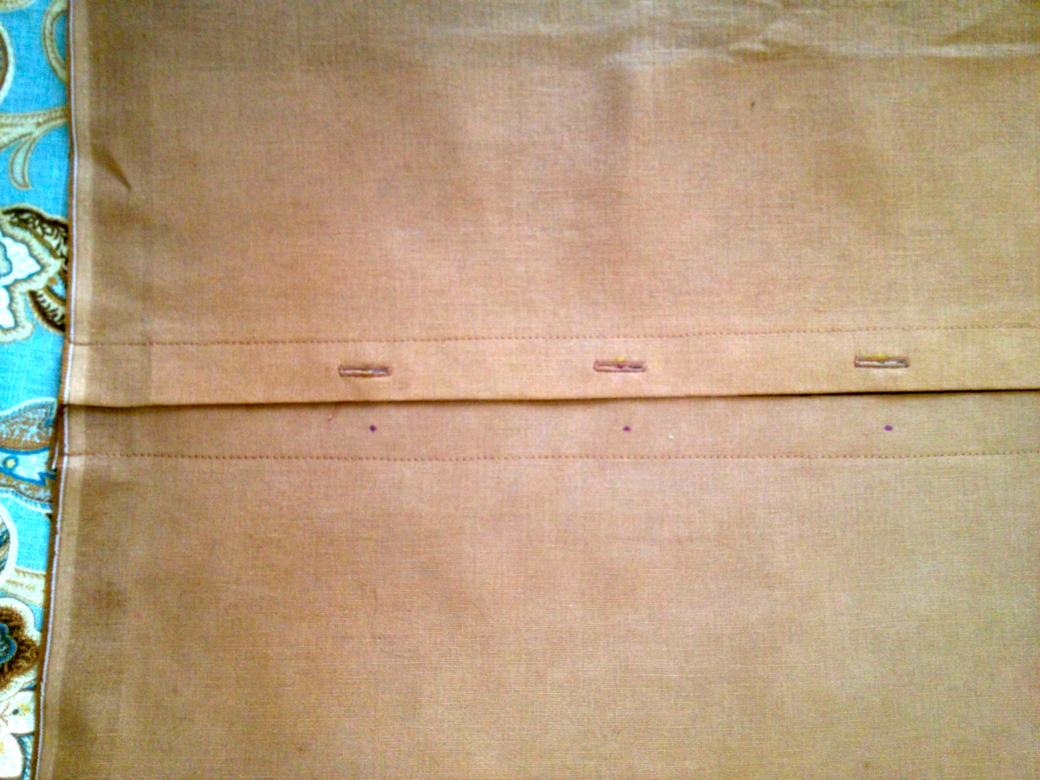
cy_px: 390
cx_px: 520
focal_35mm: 35
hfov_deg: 52.6
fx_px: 1052
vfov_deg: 40.7
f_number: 2.4
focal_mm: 4.28
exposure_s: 1/20
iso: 100
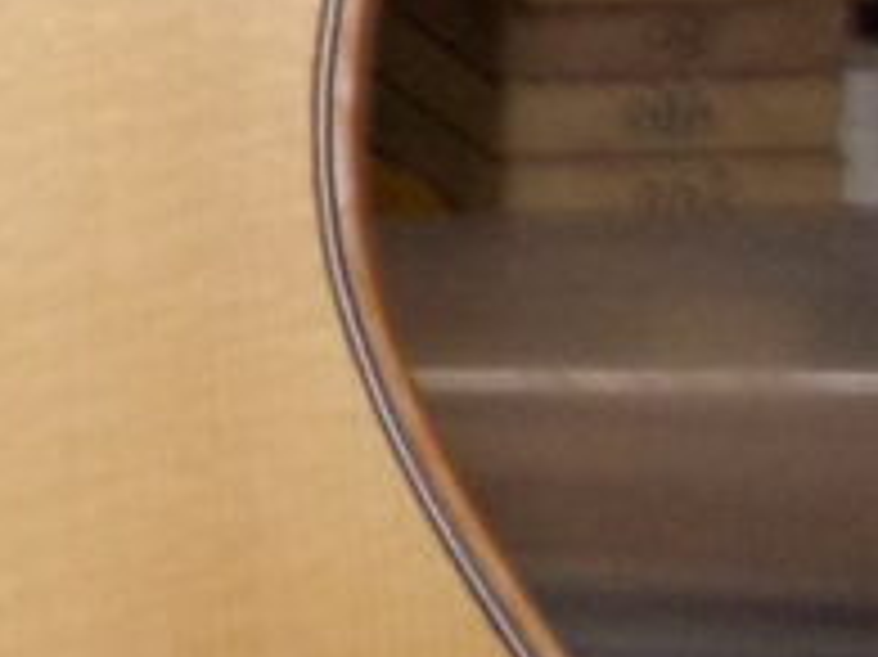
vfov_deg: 9.6
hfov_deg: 11.1
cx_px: -1274
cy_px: -486
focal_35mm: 147
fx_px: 3726
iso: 200
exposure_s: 1/25
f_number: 2.7
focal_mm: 4
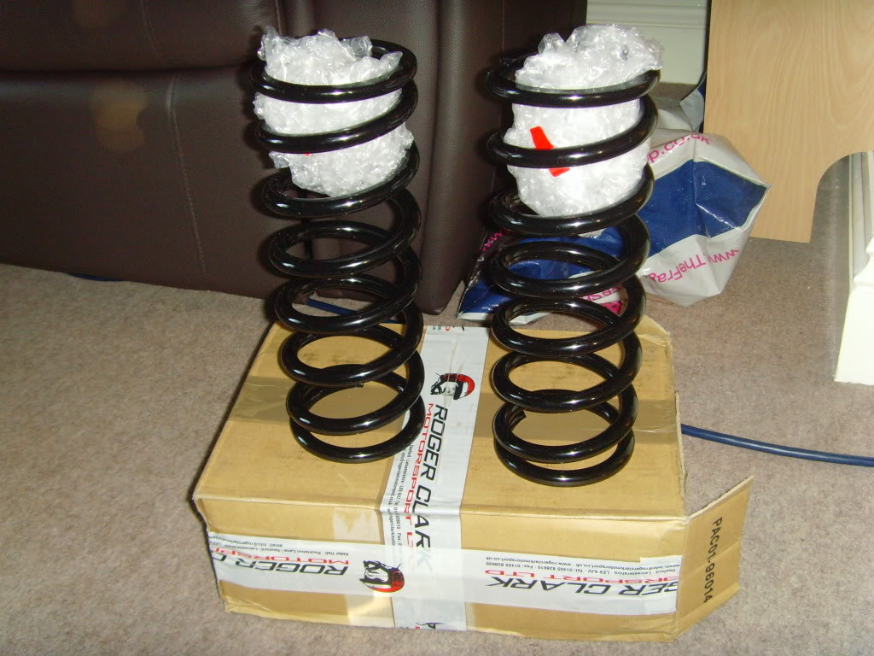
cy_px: 328
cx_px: 437
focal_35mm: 39
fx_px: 985
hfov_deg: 47.9
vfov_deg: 36.8
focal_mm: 6.6
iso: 200
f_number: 3.5
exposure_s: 1/45
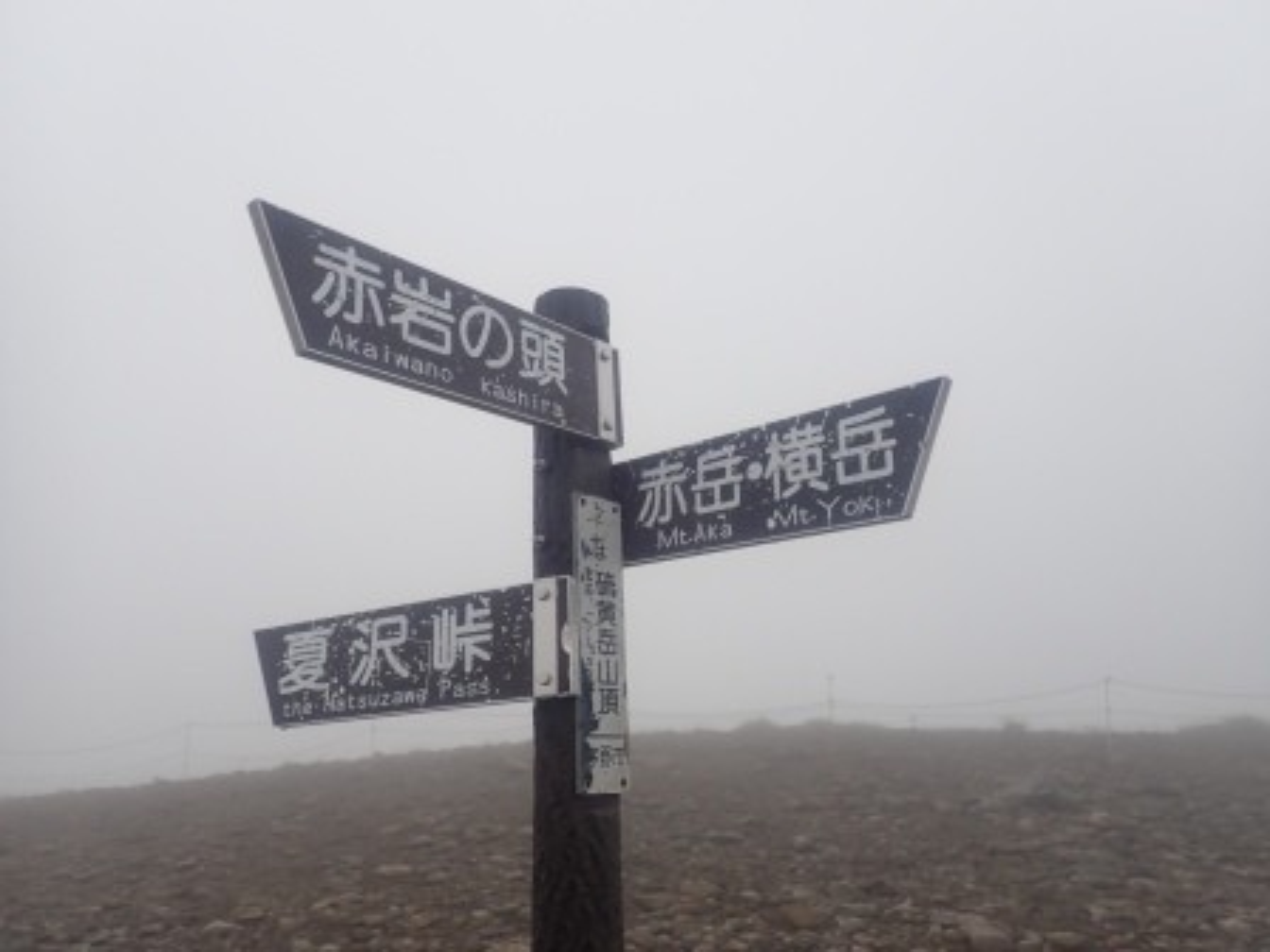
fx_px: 917
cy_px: 476
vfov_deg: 54.9
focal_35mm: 25
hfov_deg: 69.4
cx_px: 635
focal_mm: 4.5
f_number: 8
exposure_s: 1/160
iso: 100
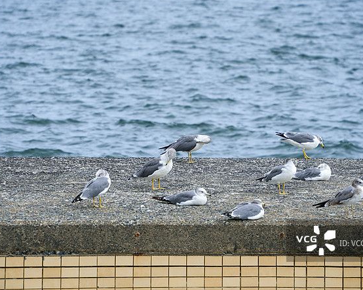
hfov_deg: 8.3
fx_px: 2503
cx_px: 170
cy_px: 159
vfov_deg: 6.6
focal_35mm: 233
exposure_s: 1/640
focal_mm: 172
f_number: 5.6
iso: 100
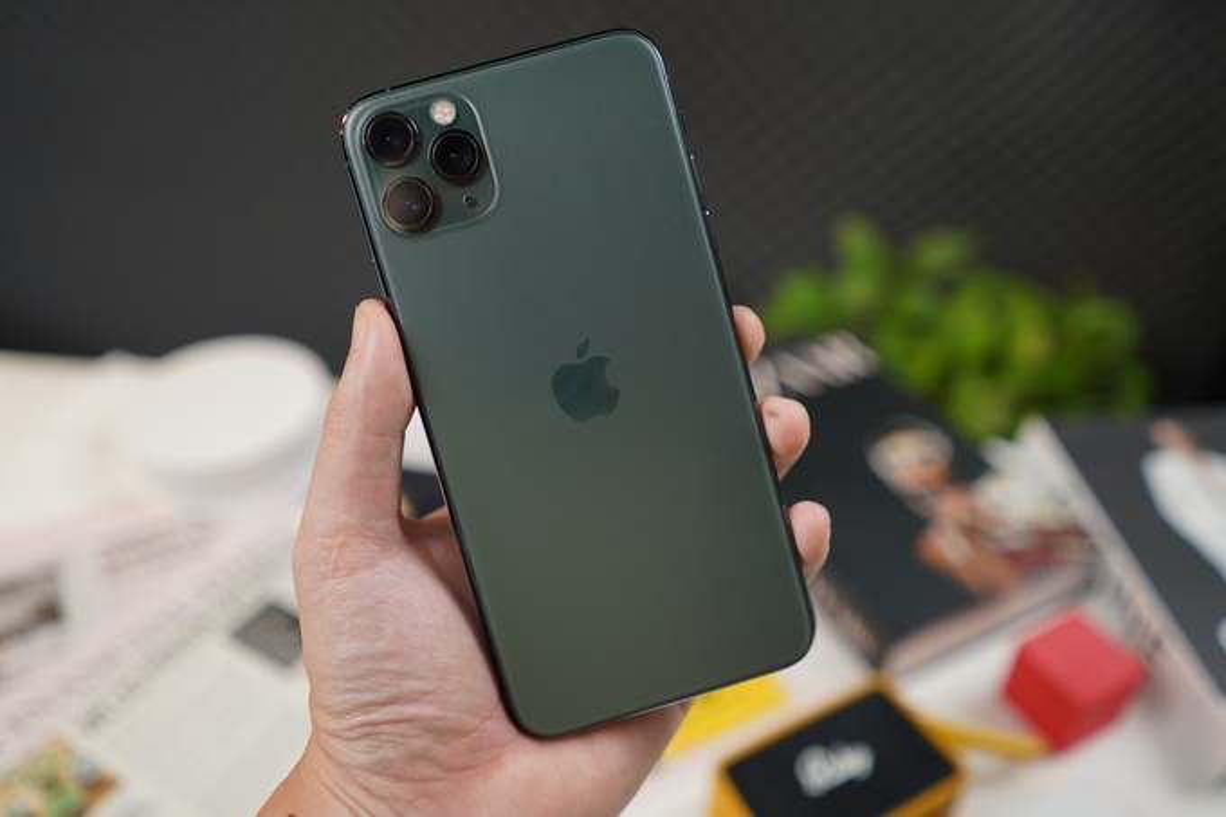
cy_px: 408
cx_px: 613
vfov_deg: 46.4
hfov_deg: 65.5
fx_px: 953
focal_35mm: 28
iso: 640
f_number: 2.8
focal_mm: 28
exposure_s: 1/125
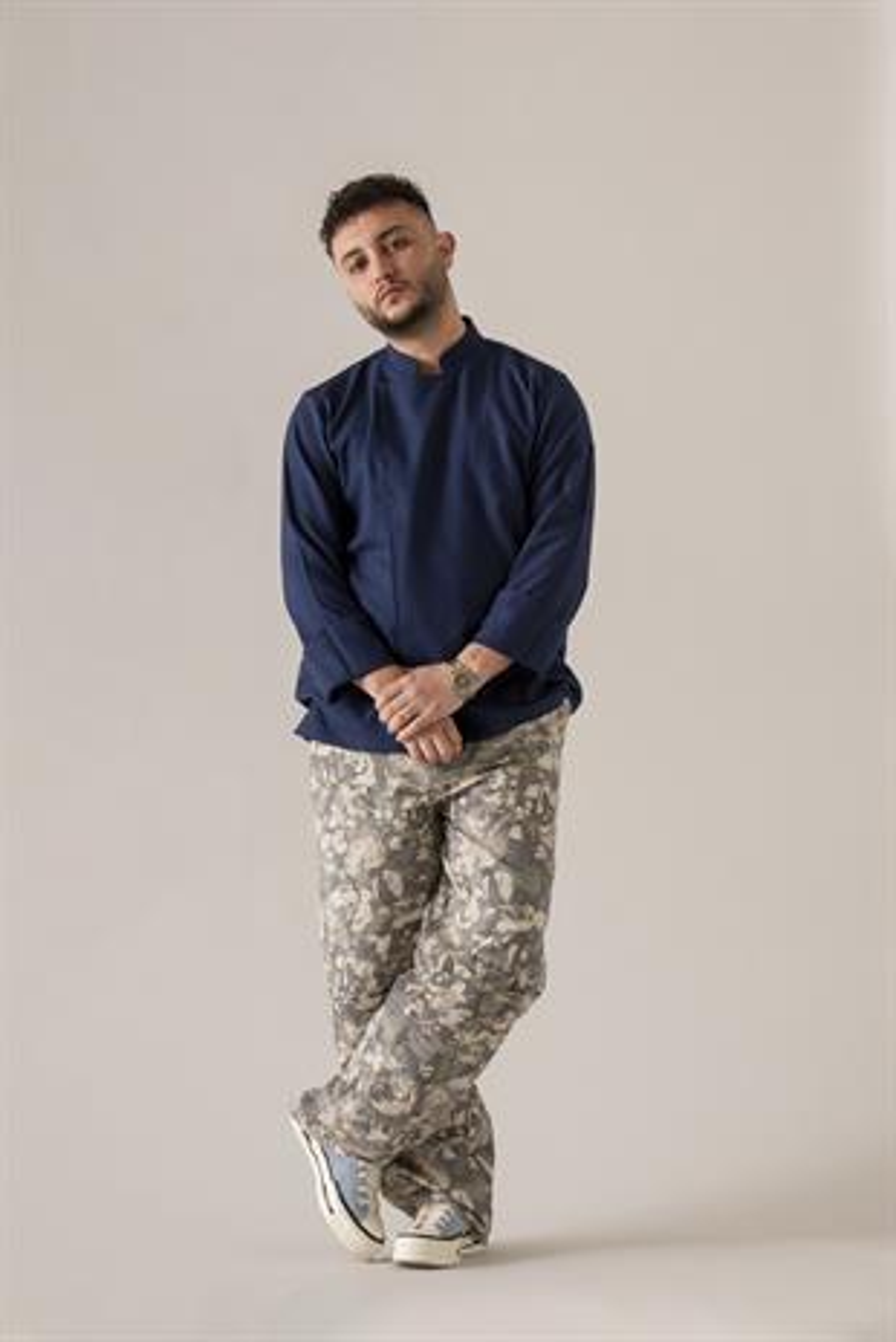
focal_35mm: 112
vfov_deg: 18.2
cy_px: 671
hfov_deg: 12.3
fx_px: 4175
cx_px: 448
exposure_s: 1/160
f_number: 11
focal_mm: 112
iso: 320
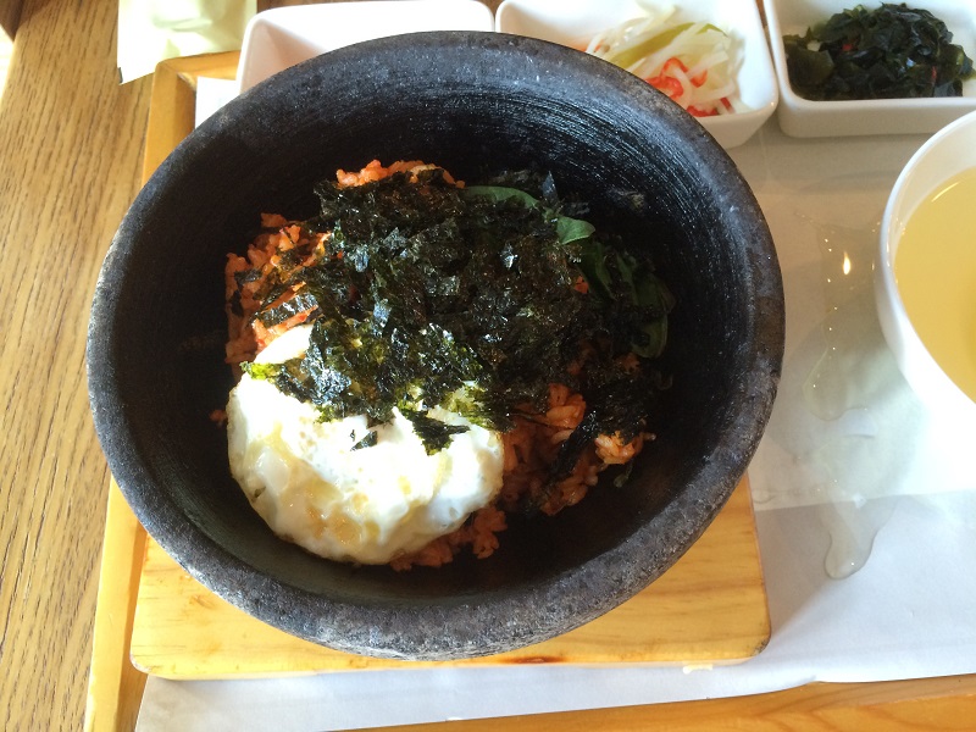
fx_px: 846
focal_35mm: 30
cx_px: 488
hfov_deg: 60.0
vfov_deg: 46.8
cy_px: 366
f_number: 2.2
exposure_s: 1/30
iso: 160
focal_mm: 4.12
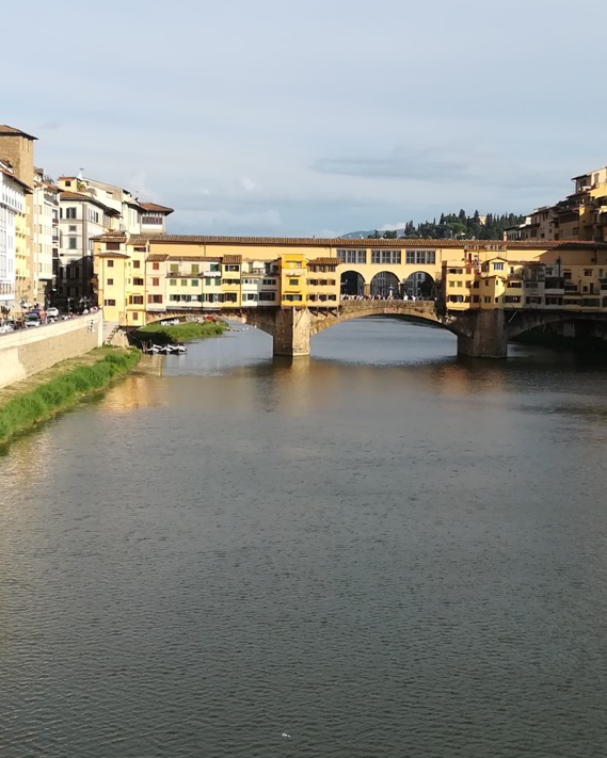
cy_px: 376
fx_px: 1302
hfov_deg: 26.2
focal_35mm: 58
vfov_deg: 32.5
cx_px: 338
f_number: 2.2
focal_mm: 3.83
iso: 50
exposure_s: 1/906
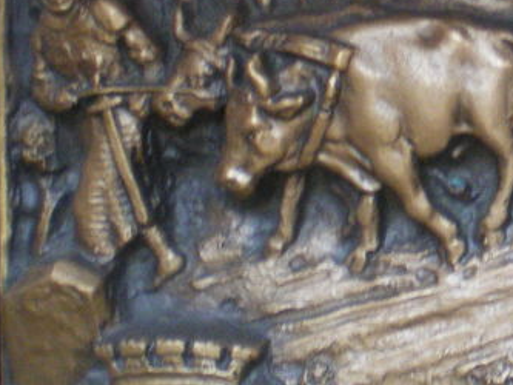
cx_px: 726
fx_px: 1690
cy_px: 75
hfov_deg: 16.1
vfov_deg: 12.9
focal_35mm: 114
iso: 400
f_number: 3.1
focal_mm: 6.3
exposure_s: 1/13
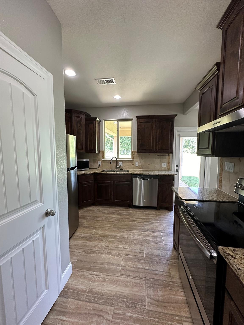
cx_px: 122
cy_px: 162
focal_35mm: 14
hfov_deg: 85.7
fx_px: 132
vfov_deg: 102.1
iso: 320
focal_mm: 2.22
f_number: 2.2
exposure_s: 1/120
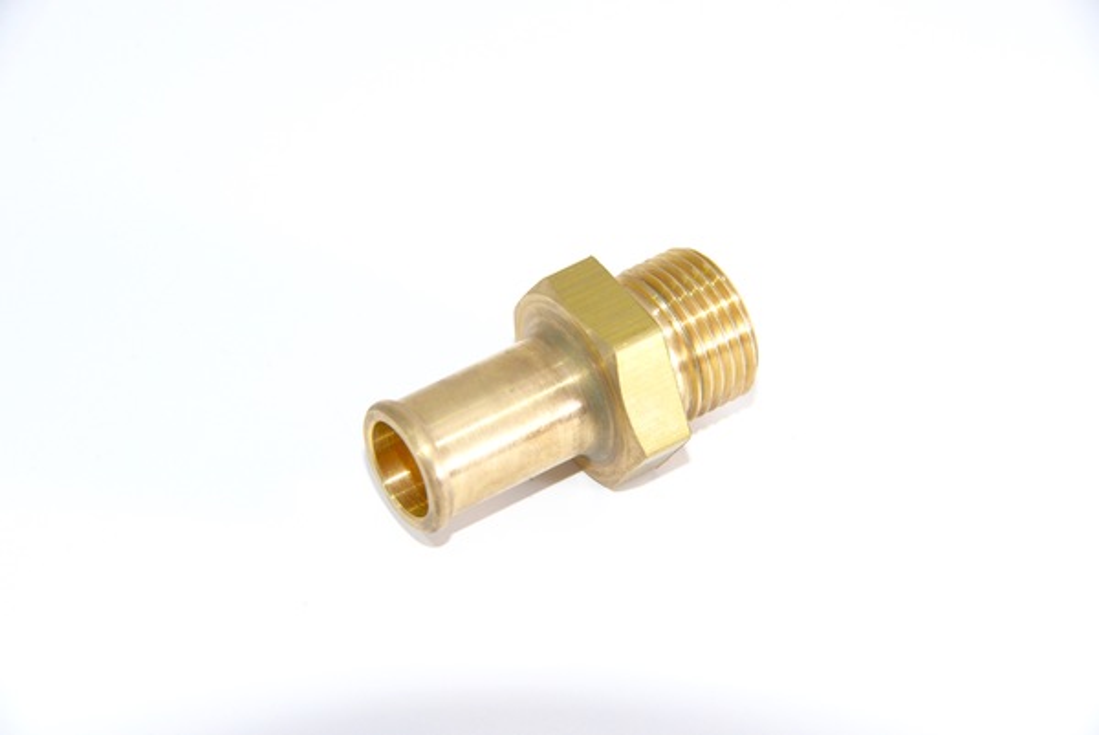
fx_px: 9165
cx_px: 550
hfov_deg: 6.9
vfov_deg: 4.6
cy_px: 368
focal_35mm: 300
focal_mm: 300
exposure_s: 1/250
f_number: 13
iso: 1600
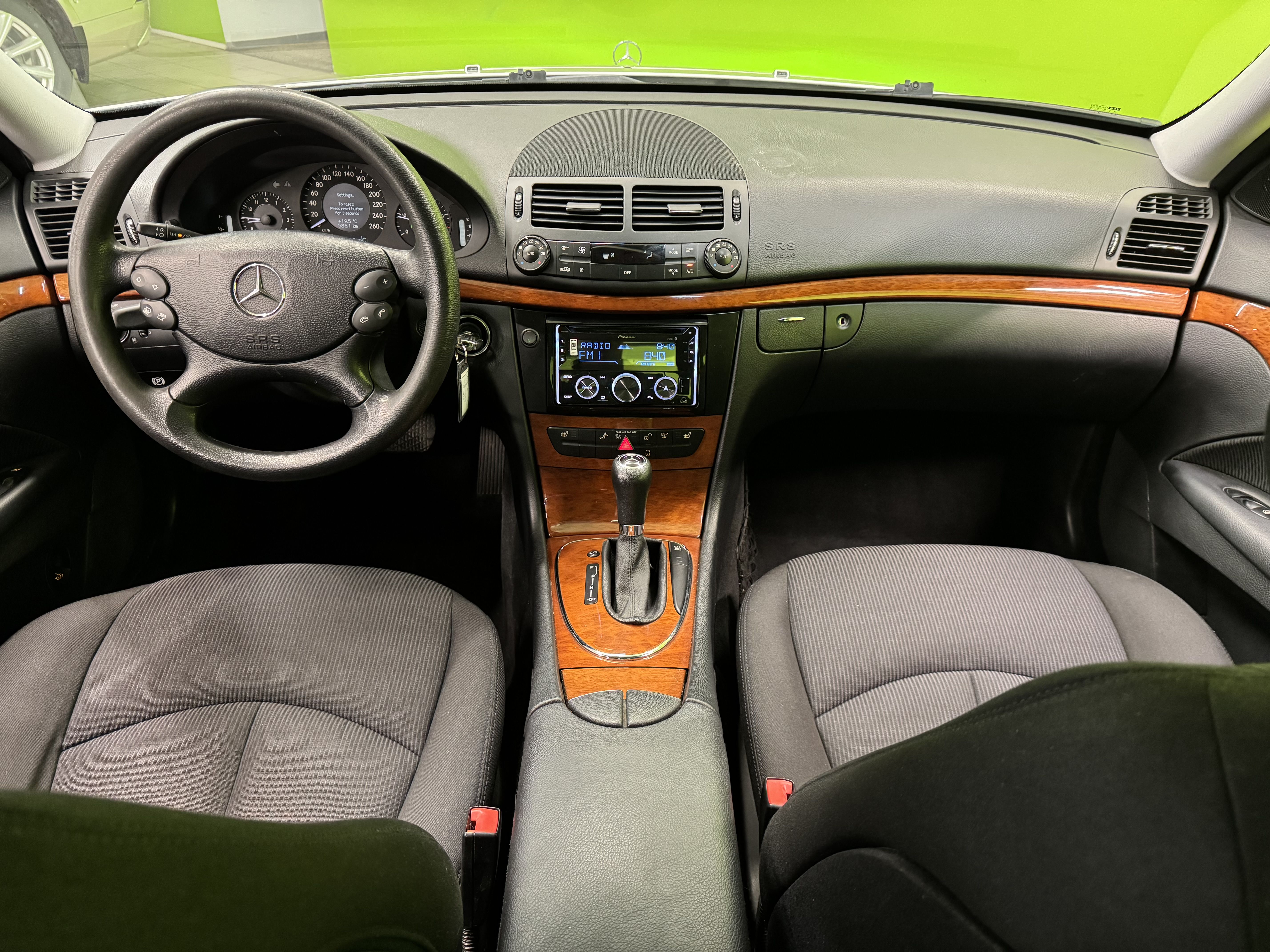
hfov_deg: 71.6
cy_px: 476
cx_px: 635
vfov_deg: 56.8
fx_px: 881
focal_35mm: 24
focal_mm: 6.76
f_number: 1.78
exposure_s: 1/40
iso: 800
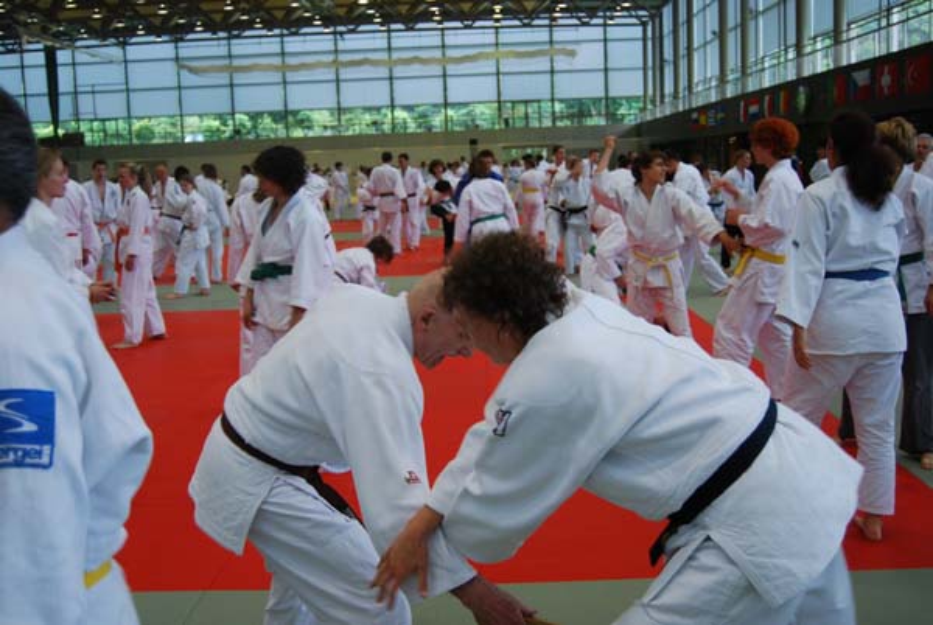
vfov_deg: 34.3
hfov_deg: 49.5
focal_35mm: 39
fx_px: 1012
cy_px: 312
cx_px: 466
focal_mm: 26
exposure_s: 1/50
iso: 200
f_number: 4
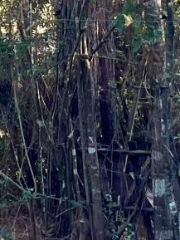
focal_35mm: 180
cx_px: -369
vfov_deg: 10.6
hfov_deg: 7.3
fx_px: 1247
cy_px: -118
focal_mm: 5.1
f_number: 1.6
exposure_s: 1/133
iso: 50
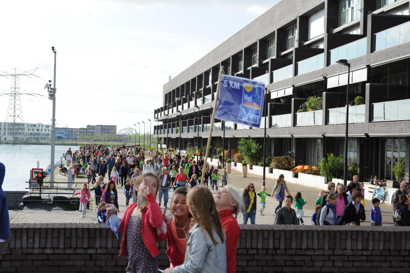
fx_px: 797
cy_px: 136
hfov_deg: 28.9
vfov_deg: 19.4
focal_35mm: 70
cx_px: 205
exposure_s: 1/250
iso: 200
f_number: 9
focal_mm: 70
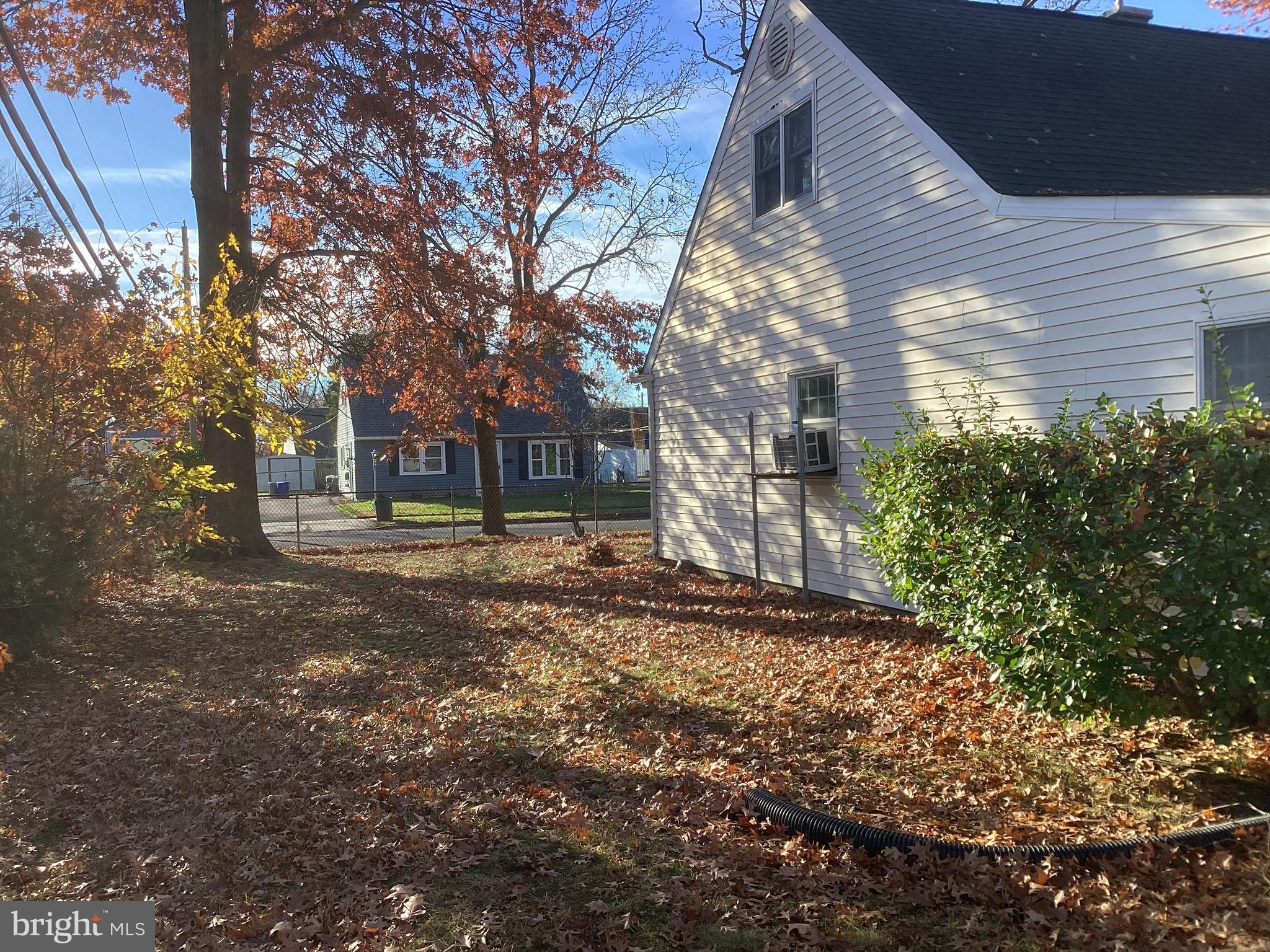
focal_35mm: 31
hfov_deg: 58.4
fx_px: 1137
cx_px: 635
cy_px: 476
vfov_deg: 45.4
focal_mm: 3.3
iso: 25
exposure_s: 1/566
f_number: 2.4
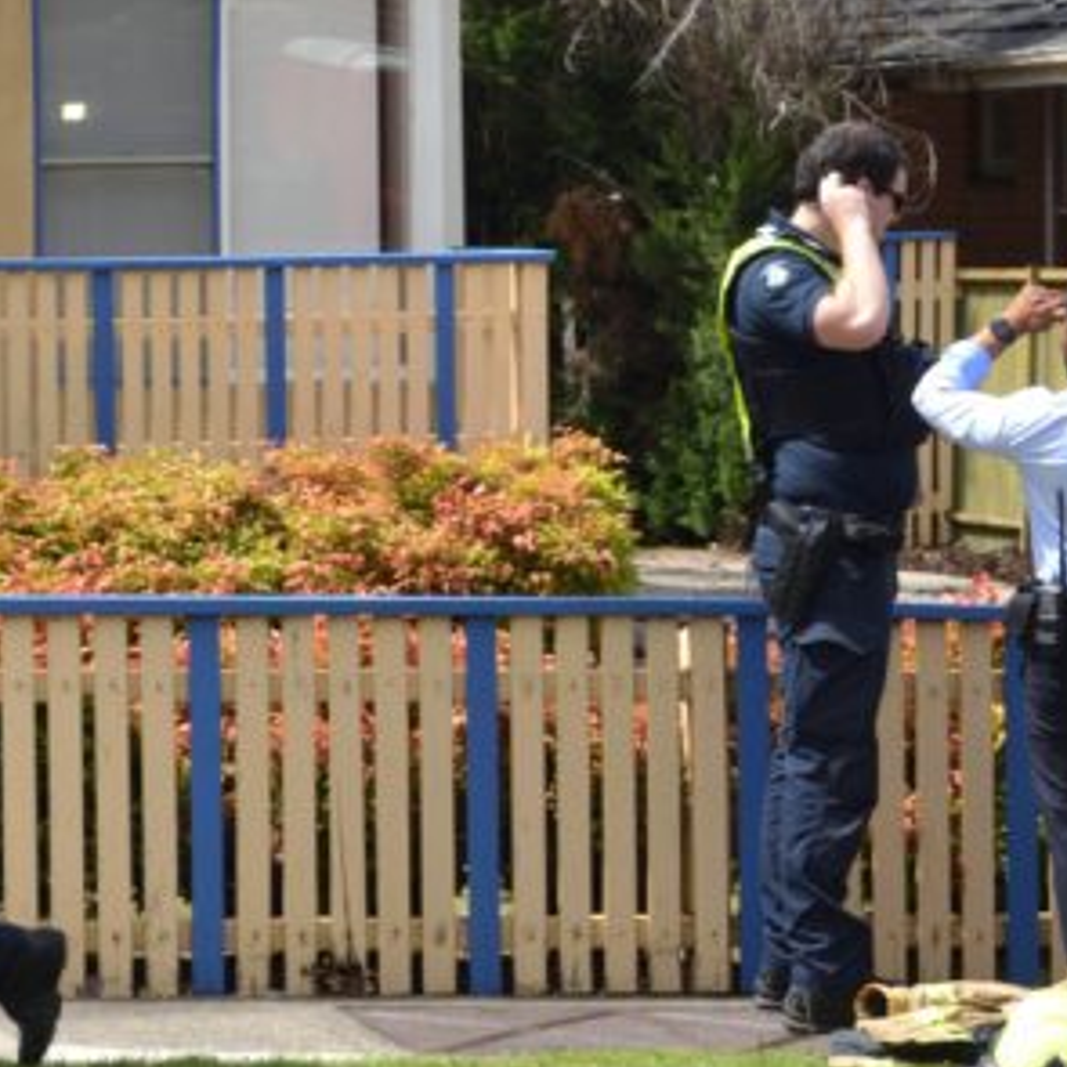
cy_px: 353
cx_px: 828
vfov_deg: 7.2
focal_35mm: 243
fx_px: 8491
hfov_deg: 7.2
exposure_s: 1/200
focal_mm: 55
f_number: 7.1
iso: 100
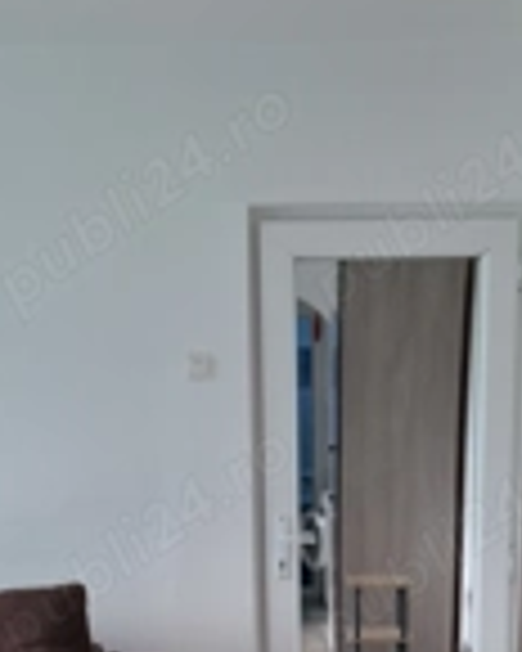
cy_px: 616
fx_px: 1197
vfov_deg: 29.0
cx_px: 302
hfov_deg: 24.6
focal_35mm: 62
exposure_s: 1/40
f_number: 1.8
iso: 64
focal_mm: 5.54
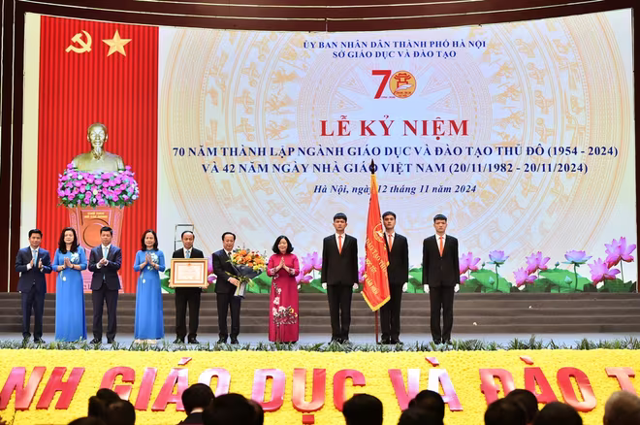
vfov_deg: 19.4
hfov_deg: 28.9
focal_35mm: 70
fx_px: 1243
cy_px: 212
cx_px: 320
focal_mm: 70
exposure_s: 1/400
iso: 2000
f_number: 4
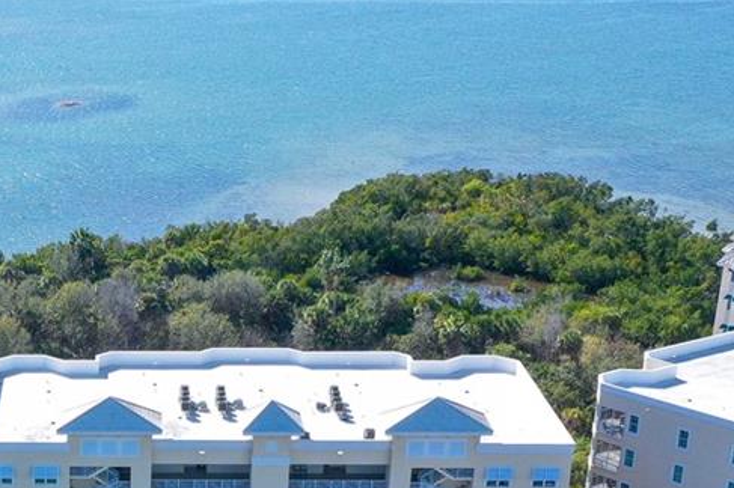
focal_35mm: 92
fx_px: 1874
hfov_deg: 21.3
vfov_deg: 13.9
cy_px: 752
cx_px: -12
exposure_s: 1/400
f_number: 5.6
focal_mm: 10.26
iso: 100
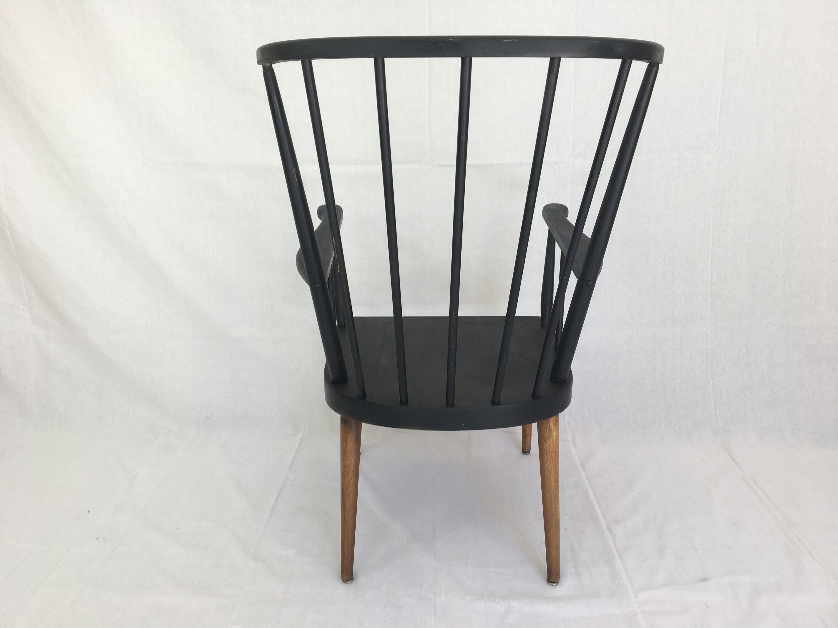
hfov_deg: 61.7
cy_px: 314
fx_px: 702
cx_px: 419
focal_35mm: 29
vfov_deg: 48.2
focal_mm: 4.15
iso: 25
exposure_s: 1/106
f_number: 2.2
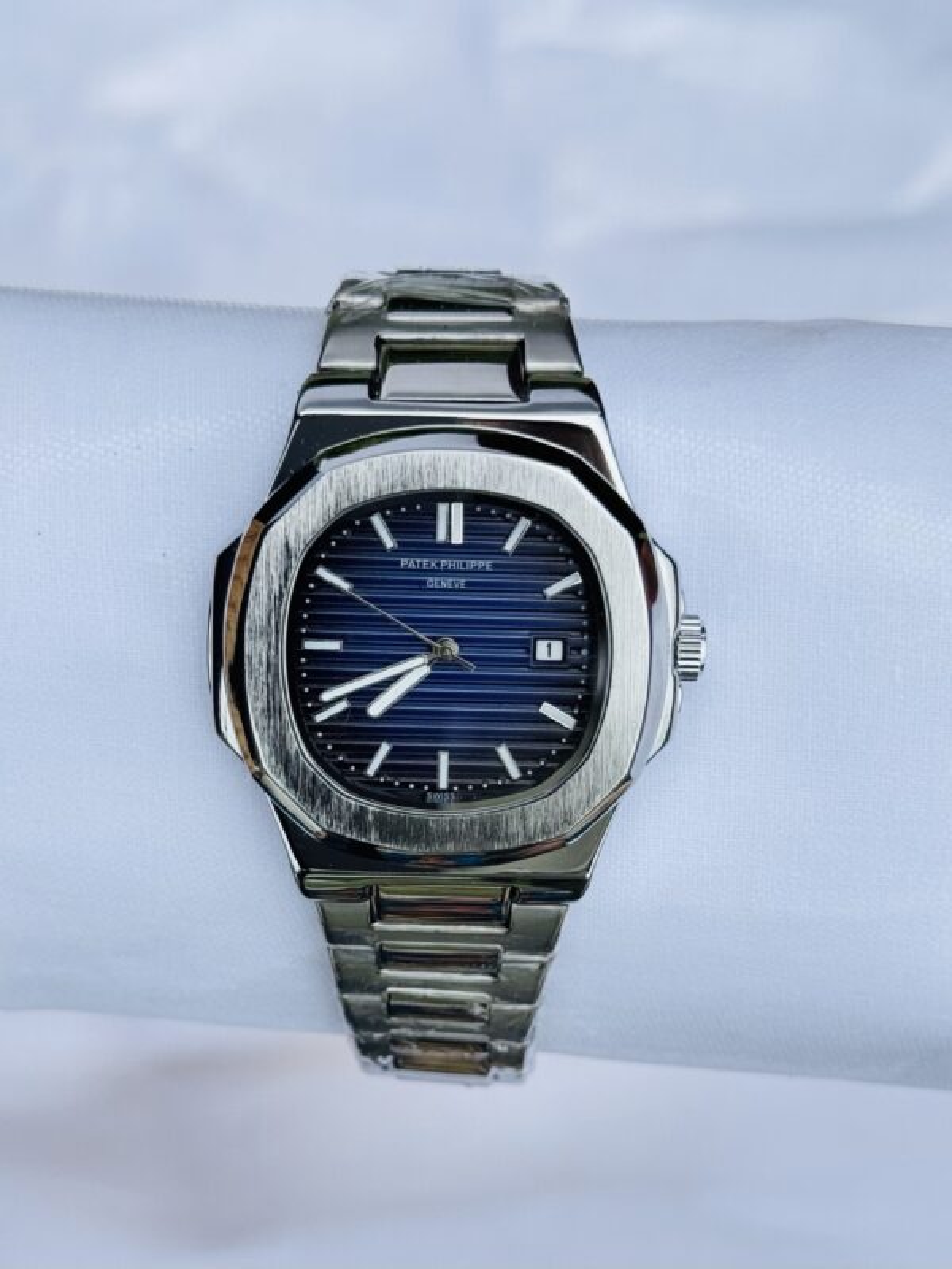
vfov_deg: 39.7
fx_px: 1760
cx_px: 476
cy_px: 634
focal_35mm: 48
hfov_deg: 30.3
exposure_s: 1/1637
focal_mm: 6.76
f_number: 1.78
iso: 64
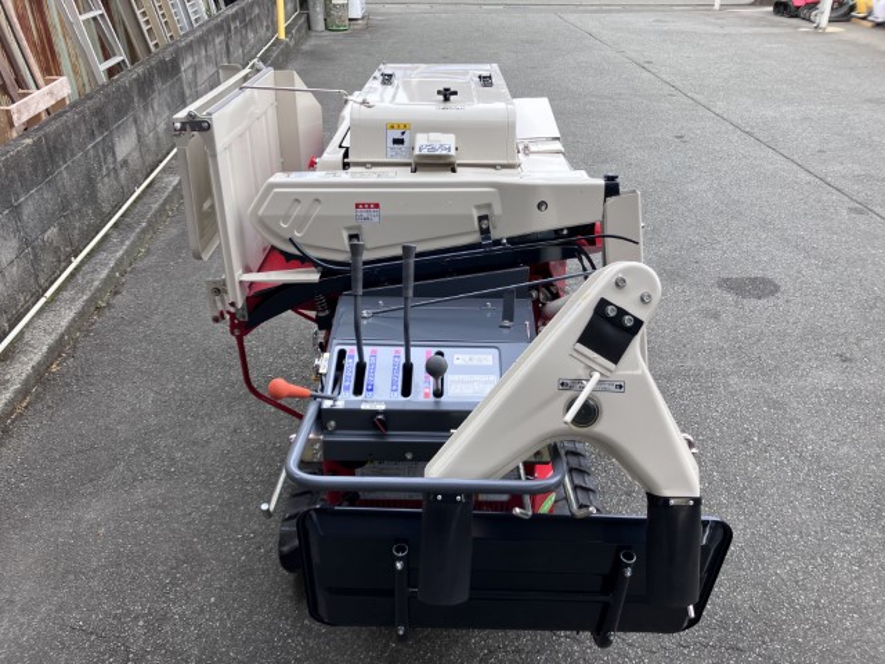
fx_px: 716
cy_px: 332
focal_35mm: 28
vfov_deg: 49.7
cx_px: 442
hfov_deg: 63.4
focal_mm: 3.99
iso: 25
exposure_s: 1/211
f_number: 1.8
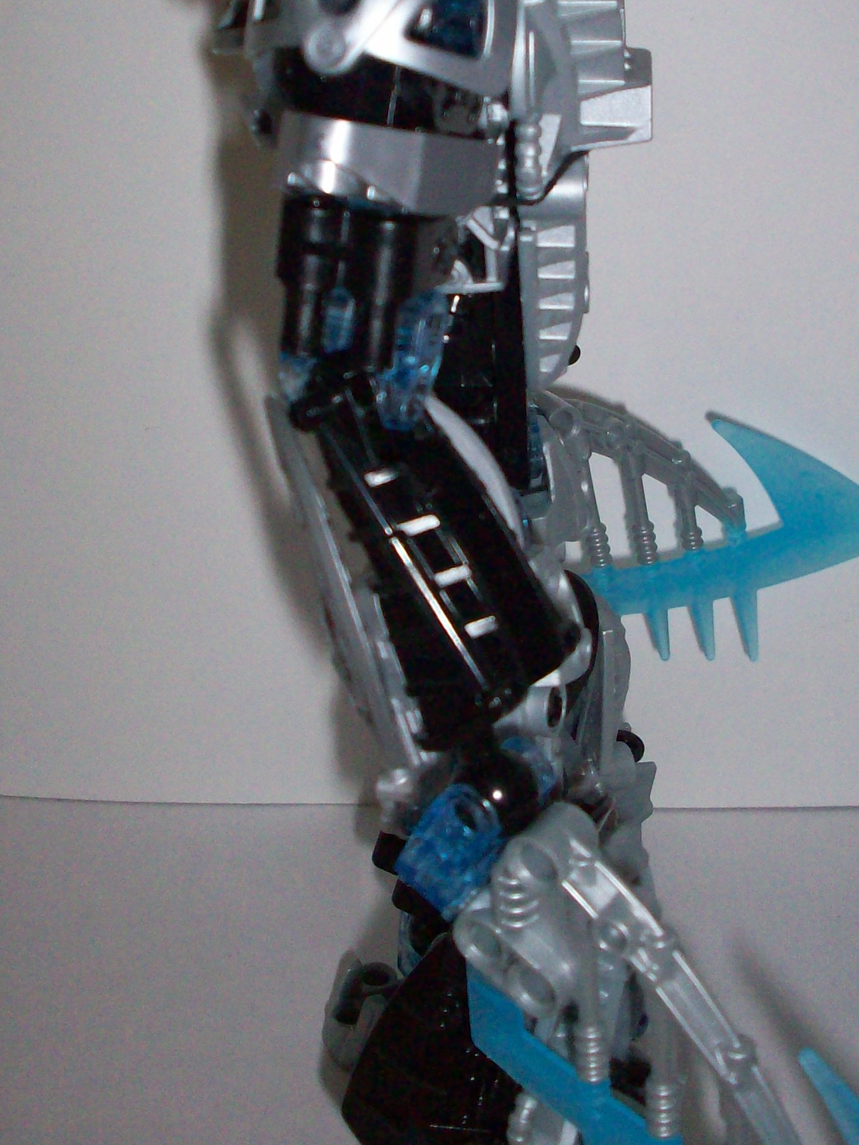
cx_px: 477
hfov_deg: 24.0
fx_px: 2019
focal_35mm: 61
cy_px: 398
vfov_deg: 31.5
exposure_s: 1/64
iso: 160
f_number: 2.8
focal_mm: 6.2
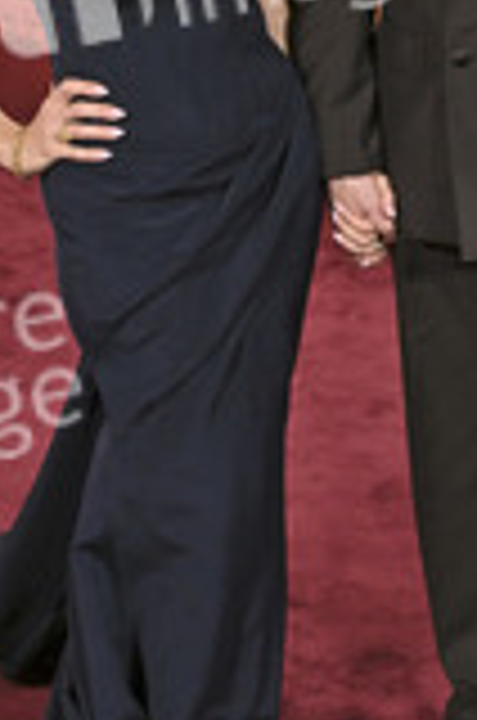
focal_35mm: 90
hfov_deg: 15.1
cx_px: 342
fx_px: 1796
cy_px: 176
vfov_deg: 22.4
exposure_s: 1/320
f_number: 5.6
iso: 2500
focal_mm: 36
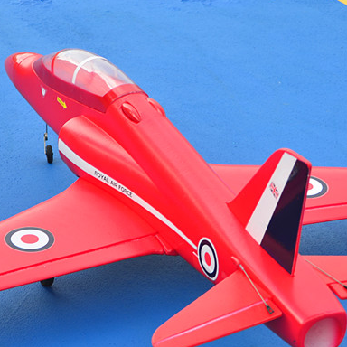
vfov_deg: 11.0
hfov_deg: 11.0
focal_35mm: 159
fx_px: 1803
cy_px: 178
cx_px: 153
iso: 100
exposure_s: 1/100
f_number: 5.6
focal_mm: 60
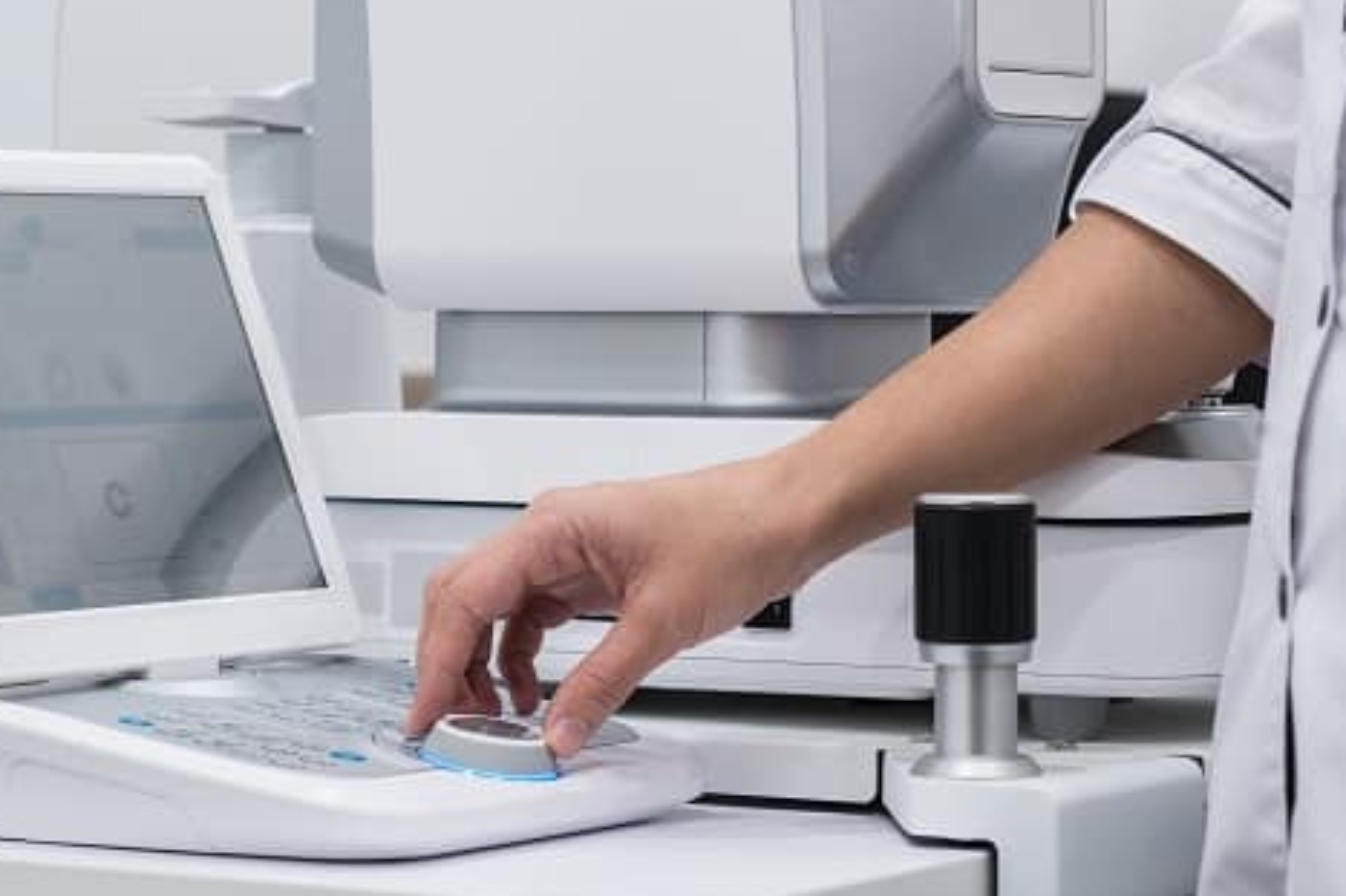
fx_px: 5045
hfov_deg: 15.2
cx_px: 499
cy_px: 424
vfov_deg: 10.2
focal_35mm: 135
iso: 100
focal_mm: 105
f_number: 8
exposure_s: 1/4
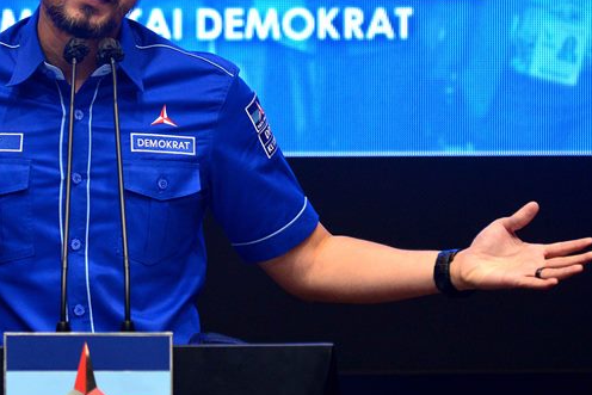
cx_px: 113
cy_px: 54
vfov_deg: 3.9
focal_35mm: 351
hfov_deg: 5.9
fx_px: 5773
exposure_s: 1/160
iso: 2500
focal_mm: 170
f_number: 4
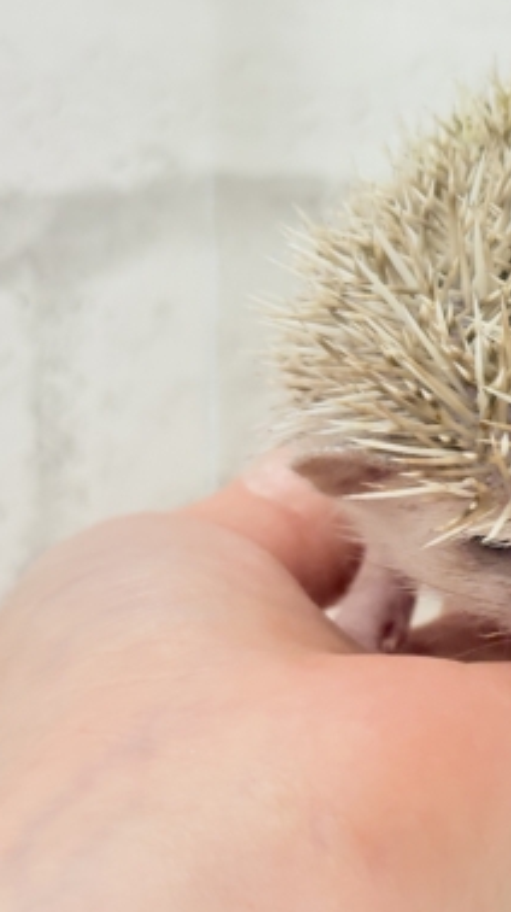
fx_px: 2318
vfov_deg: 22.2
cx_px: 764
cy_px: 420
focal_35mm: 96
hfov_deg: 12.0
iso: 50
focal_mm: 5.96
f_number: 1.6
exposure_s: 1/50
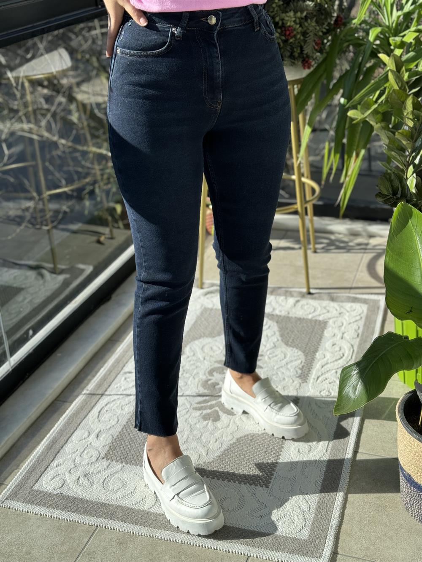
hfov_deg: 30.3
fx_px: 780
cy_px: 281
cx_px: 211
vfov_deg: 39.7
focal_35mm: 48
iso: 64
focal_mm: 6.86
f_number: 1.78
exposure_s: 1/1287
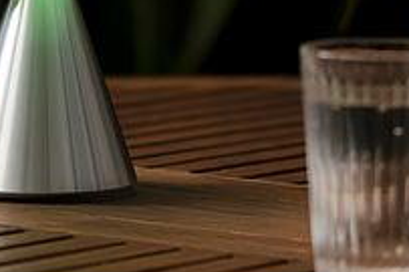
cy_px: -150
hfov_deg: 4.6
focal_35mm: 449
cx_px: 76
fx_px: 5097
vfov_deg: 3.0
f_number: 3
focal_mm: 105
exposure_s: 1/100
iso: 400
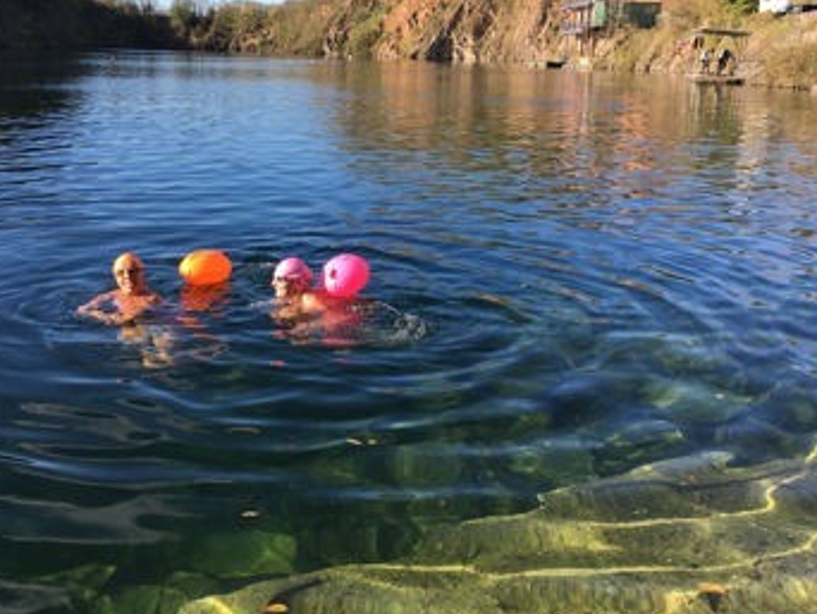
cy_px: 272
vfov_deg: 40.7
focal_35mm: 35
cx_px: 362
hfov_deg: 52.5
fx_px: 827
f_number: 2.2
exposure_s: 1/605
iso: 25
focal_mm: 4.15
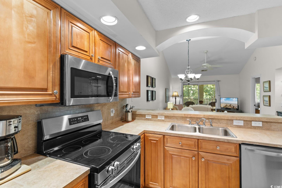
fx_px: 117
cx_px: 141
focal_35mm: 15
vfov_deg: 77.3
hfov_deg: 100.4
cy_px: 94
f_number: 4.5
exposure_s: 1/4
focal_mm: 10
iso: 100
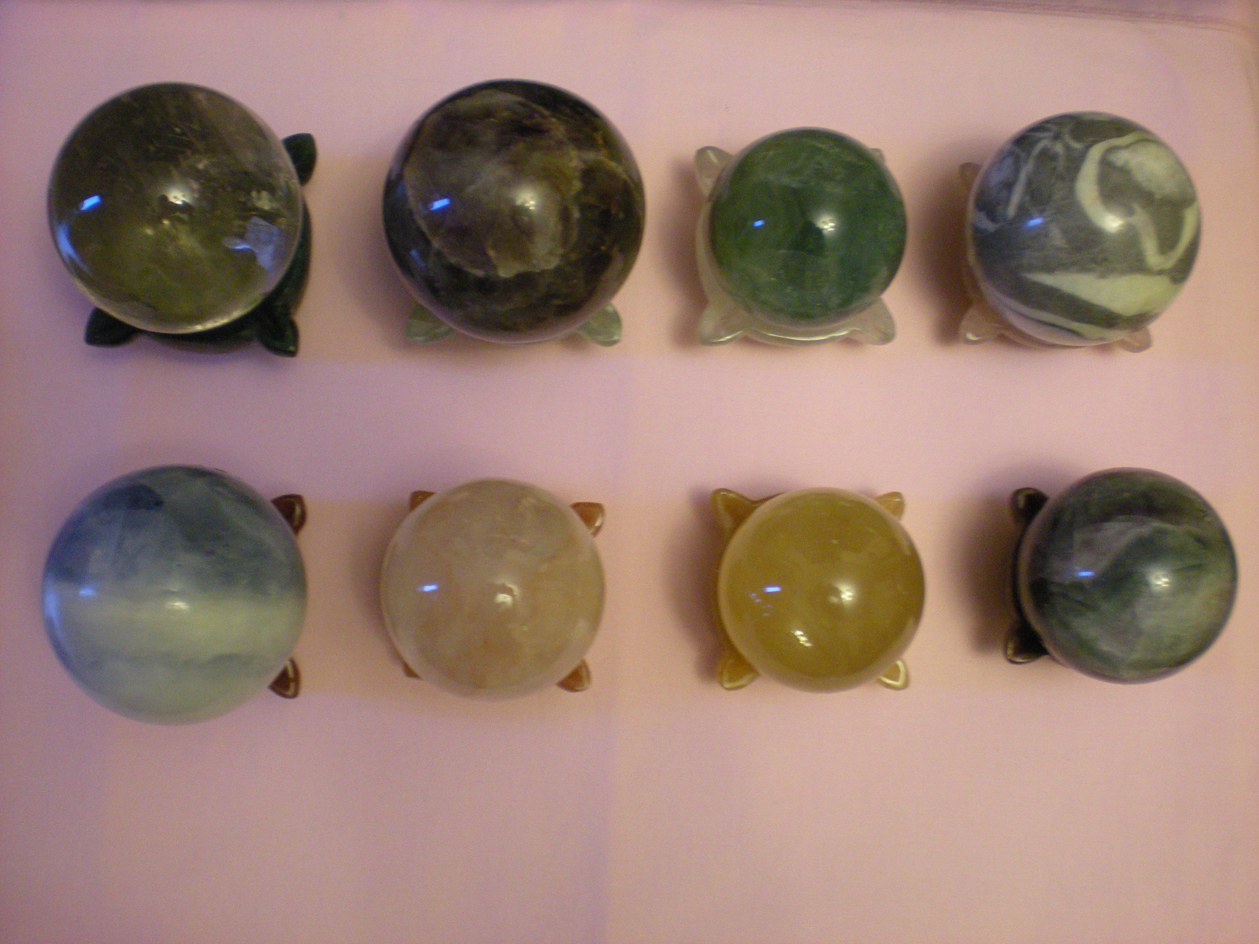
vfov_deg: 37.7
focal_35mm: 38
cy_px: 472
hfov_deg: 49.0
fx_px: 1382
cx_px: 630
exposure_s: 1/8
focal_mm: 6.3
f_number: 3.1
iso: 352
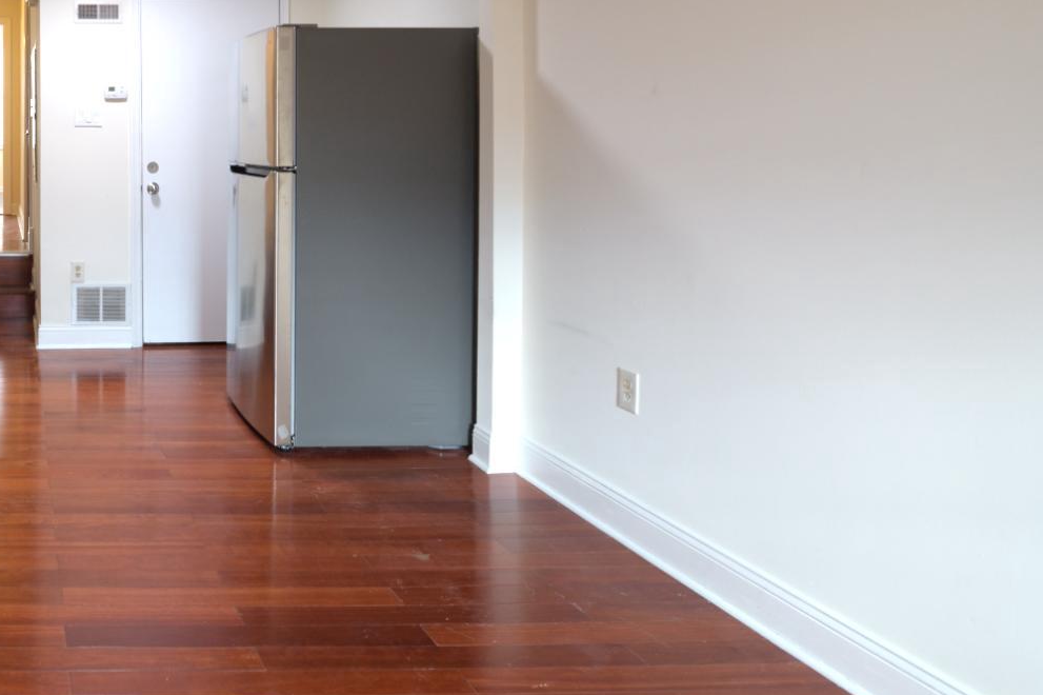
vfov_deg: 40.9
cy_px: 161
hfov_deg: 50.2
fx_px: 898
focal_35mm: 31
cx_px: 24
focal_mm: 15
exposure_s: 1/5
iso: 200
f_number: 8
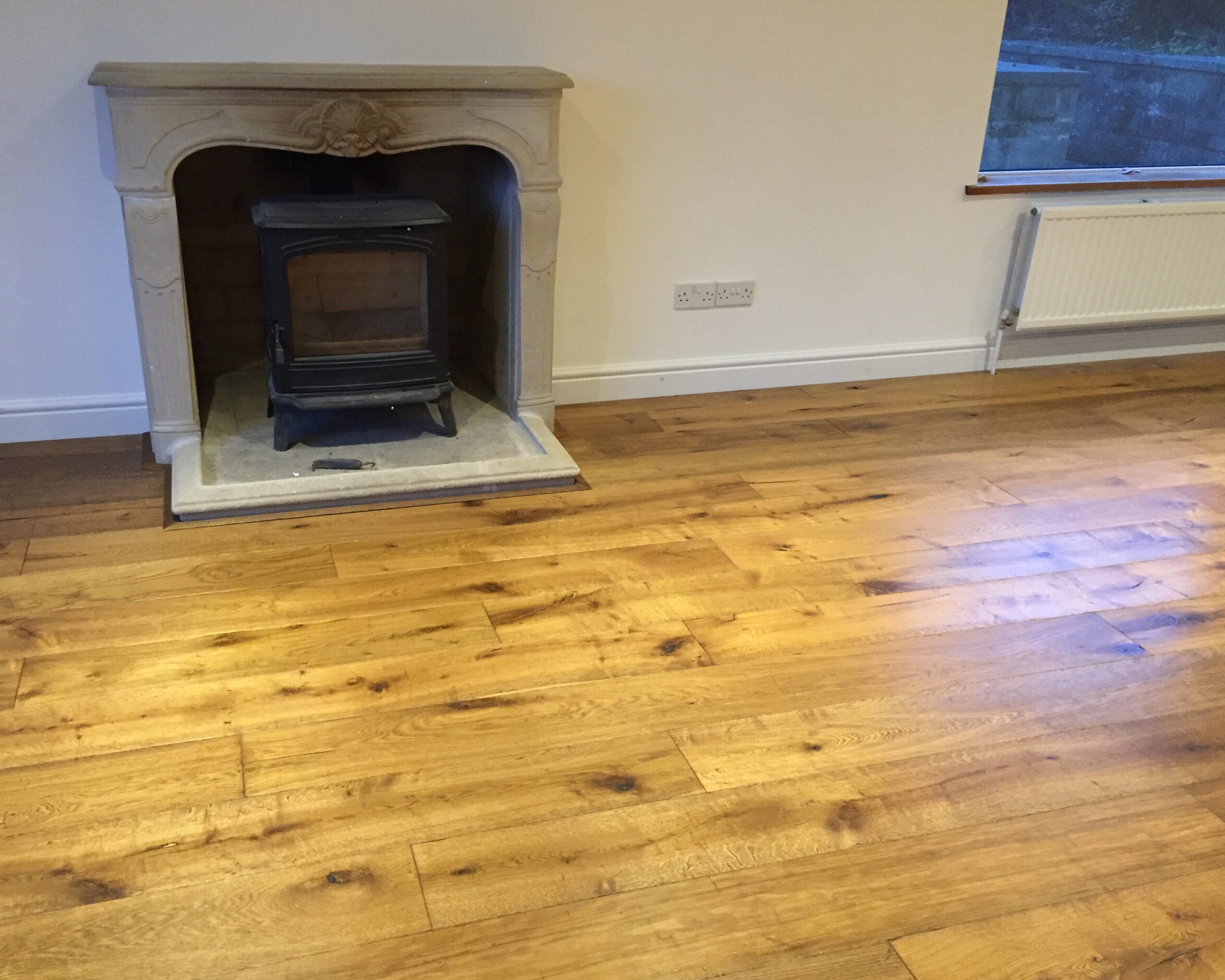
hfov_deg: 57.1
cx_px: 561
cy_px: 489
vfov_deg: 47.1
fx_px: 1124
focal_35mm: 31
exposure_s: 1/33
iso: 250
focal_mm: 4.15
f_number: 2.2
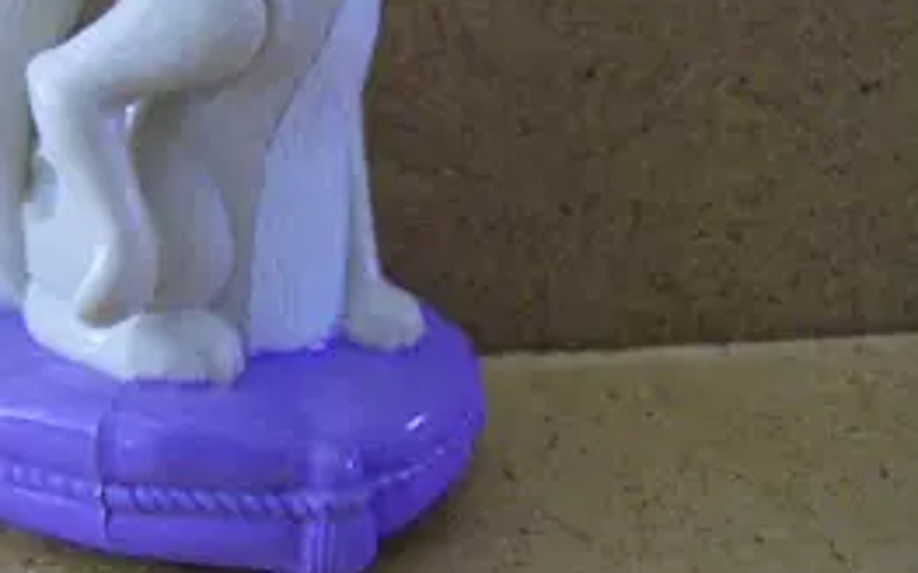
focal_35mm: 69
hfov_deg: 29.3
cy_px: 133
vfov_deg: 18.7
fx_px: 1725
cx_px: 211
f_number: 2.8
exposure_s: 1/25.5
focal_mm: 6
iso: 200
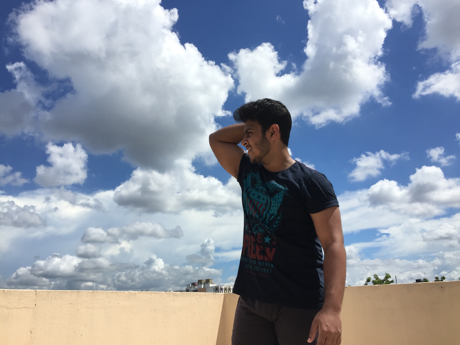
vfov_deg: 48.2
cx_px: 230
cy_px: 172
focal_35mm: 29
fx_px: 385
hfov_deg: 61.7
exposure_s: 1/3049
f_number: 2.2
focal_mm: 4.15
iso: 32
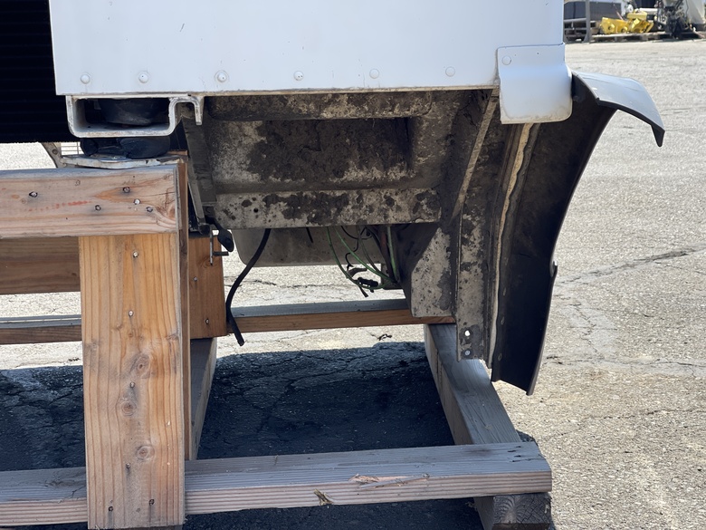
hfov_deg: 30.3
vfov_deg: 22.9
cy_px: 265
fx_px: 1305
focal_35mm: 64
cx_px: 353
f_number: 2.2
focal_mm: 7.5
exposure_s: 1/327
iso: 32
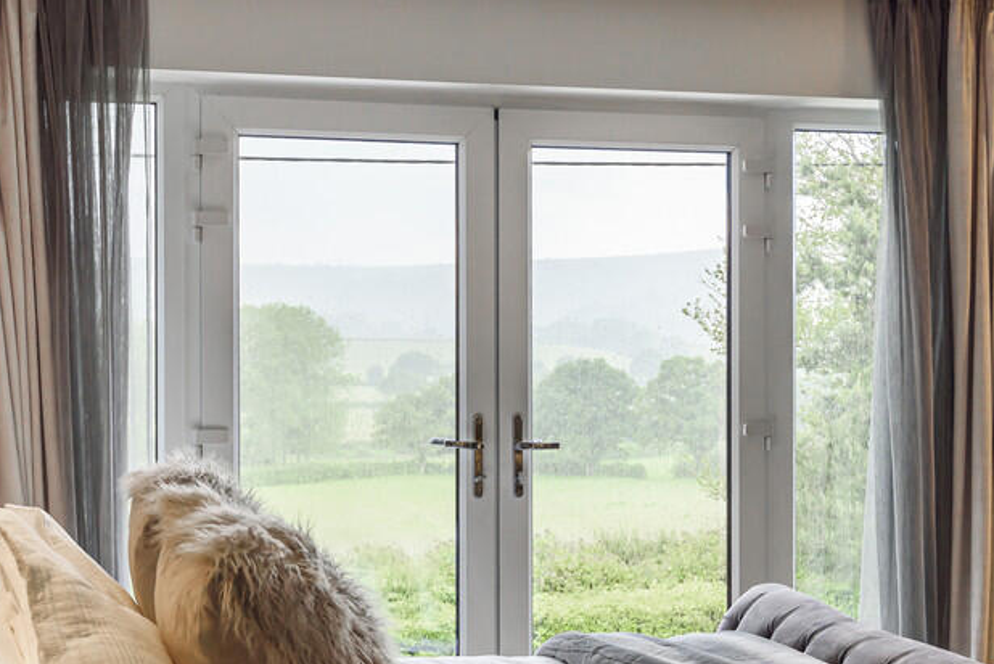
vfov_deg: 23.4
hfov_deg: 34.5
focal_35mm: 58
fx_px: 1603
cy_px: 357
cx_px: 503
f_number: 5.6
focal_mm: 35
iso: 250
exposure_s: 1/200
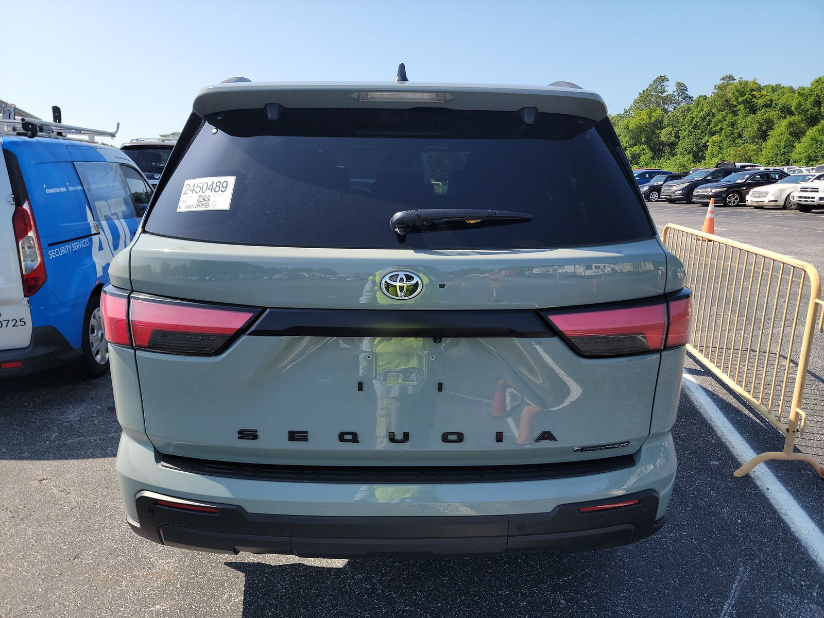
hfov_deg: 71.6
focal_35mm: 24
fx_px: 571
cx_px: 412
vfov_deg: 56.8
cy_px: 309
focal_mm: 6.7
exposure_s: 1/516
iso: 50
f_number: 1.8
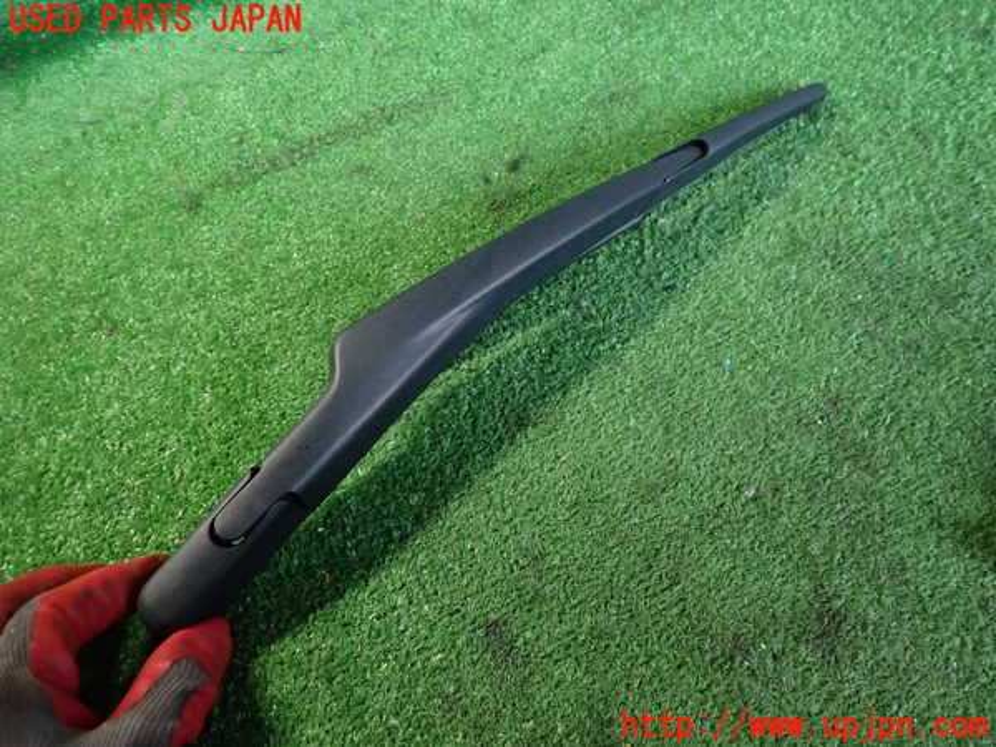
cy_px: 374
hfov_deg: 69.4
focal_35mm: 25
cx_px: 498
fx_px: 719
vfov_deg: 54.9
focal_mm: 4.5
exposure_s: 1/30
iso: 500
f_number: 2
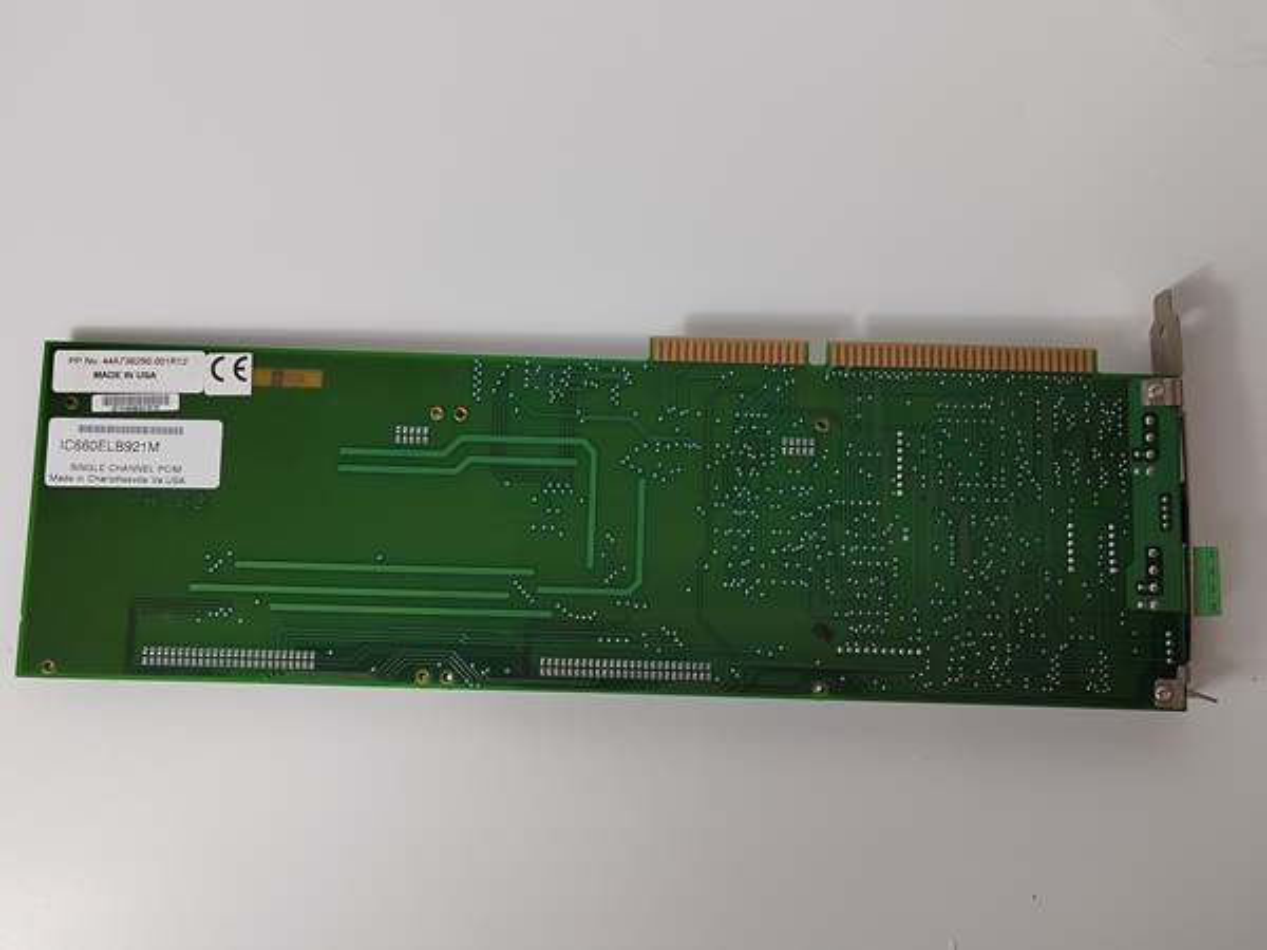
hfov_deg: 55.4
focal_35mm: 33
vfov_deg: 42.9
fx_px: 1208
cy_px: 475
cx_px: 634
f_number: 1.9
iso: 556
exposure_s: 1/100
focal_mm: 5.52
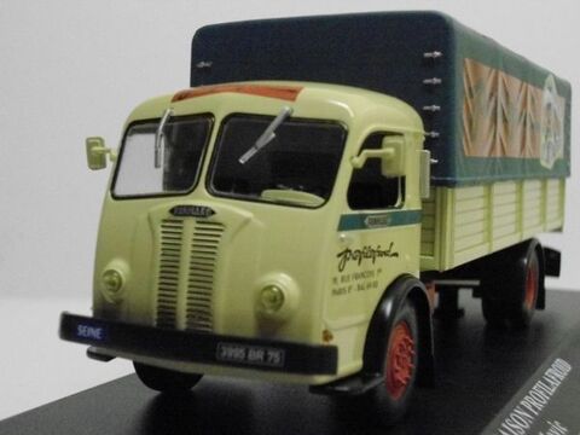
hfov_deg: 36.2
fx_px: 888
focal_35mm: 53
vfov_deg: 27.5
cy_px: 218
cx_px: 290
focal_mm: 9.5
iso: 1600
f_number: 3.9
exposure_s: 1/80
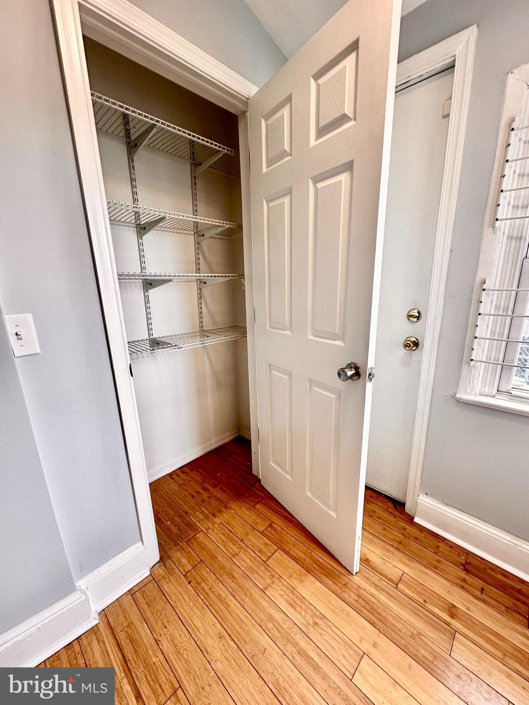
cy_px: 352
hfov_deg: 85.7
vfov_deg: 102.1
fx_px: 285
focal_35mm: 14
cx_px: 264
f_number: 2.2
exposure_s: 1/120
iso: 100
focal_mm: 2.22
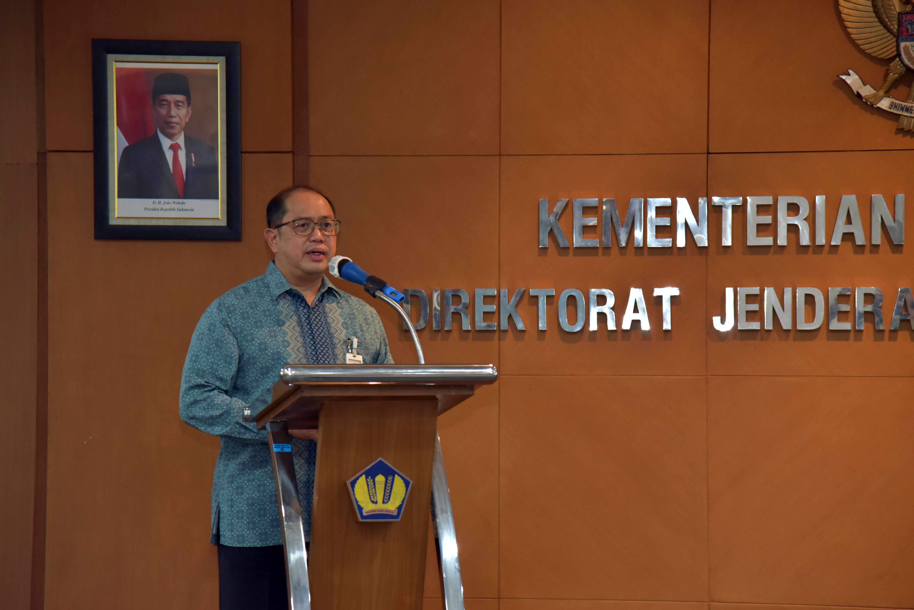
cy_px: 305
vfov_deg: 11.4
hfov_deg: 17.1
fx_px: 3048
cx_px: 457
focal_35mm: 120
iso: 3200
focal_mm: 120
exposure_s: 1/125
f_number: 4.5
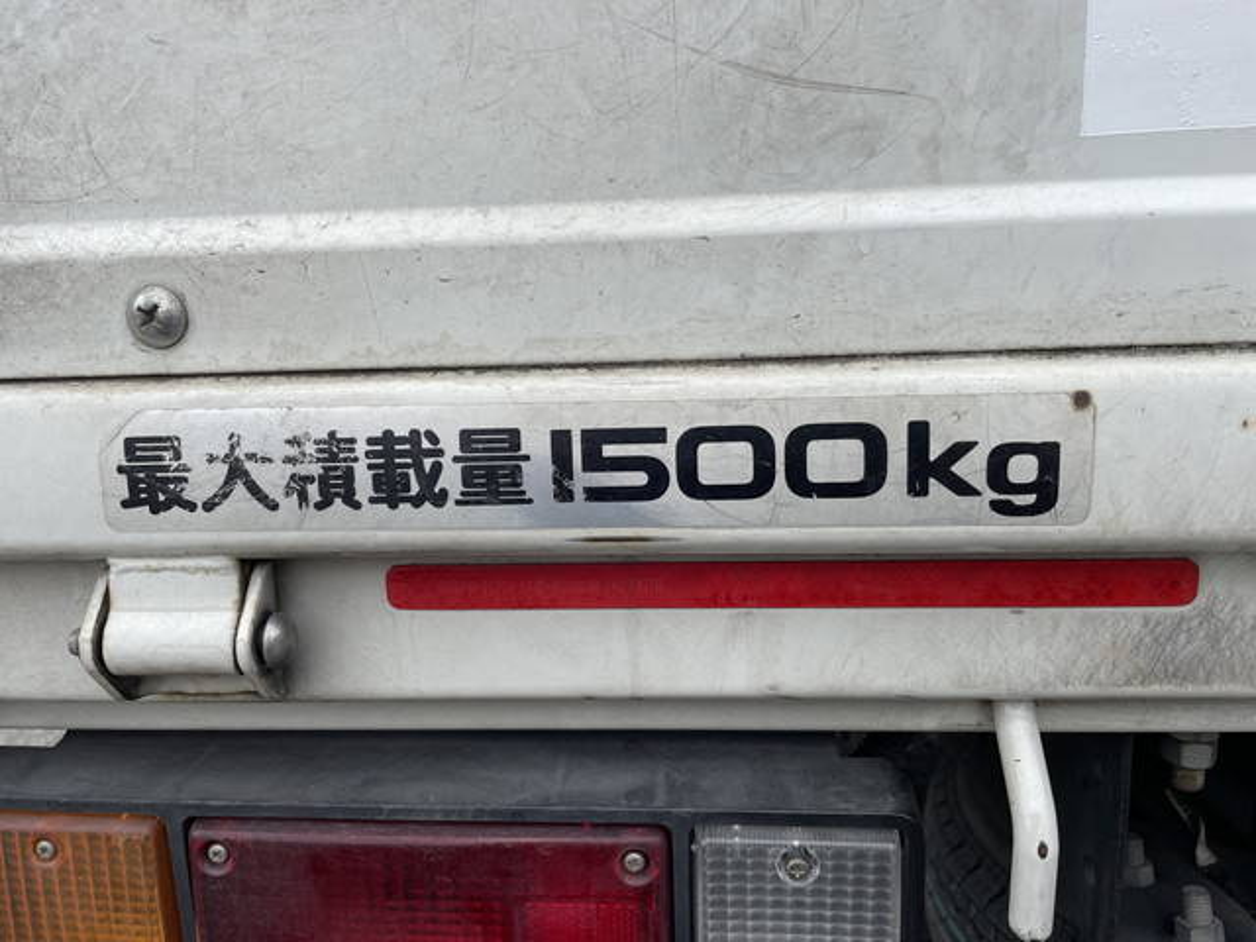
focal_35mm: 26
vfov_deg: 53.1
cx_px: 628
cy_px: 471
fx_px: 943
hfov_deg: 67.3
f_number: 1.6
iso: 32
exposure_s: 1/1490
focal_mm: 4.2
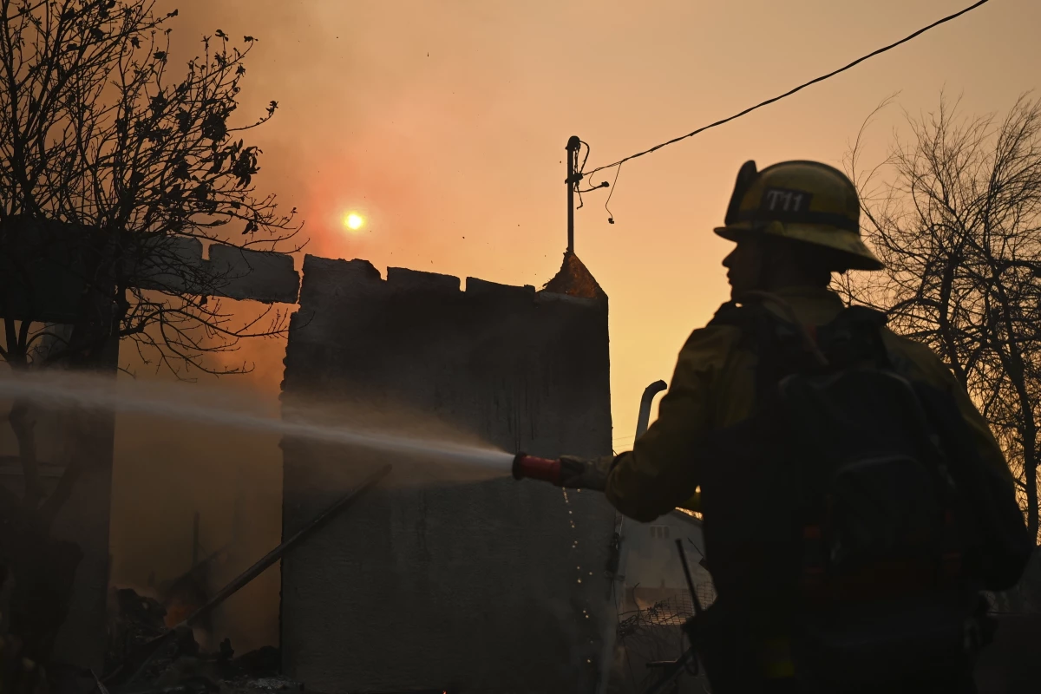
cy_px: 347
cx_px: 520
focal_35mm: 42
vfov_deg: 31.9
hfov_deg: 46.4
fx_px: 1214
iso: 100
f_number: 2.8
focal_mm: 28
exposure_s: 1/1000
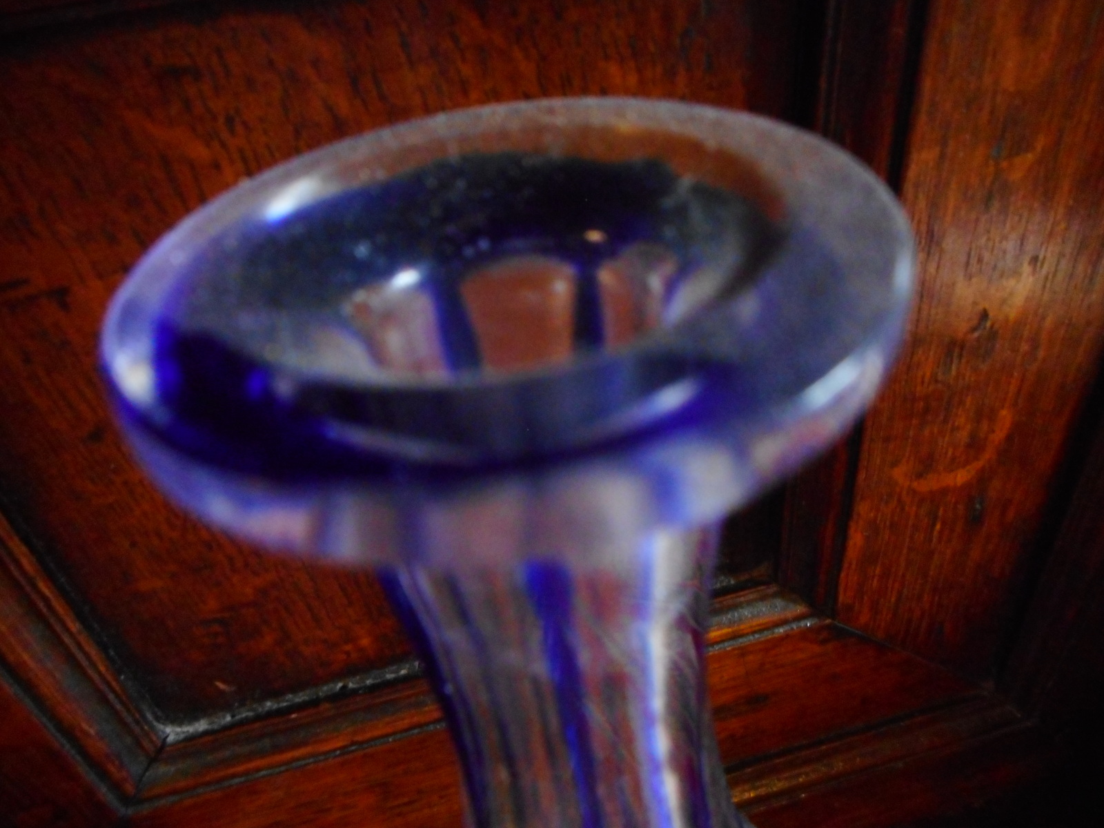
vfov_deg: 54.9
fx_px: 797
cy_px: 414
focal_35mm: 25
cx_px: 552
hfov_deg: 69.4
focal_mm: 4.5
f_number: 3.7
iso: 800
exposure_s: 1/8
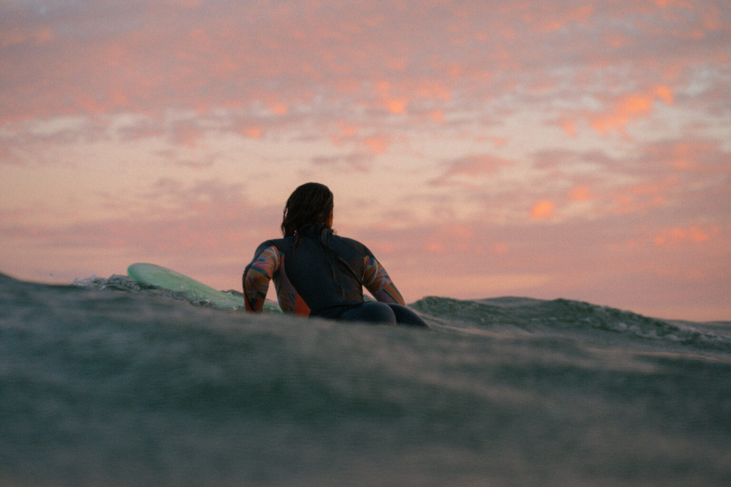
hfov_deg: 23.9
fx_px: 1726
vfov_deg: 16.1
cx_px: 366
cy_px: 244
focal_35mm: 85
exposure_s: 1/400
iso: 1000
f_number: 3.2
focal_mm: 85
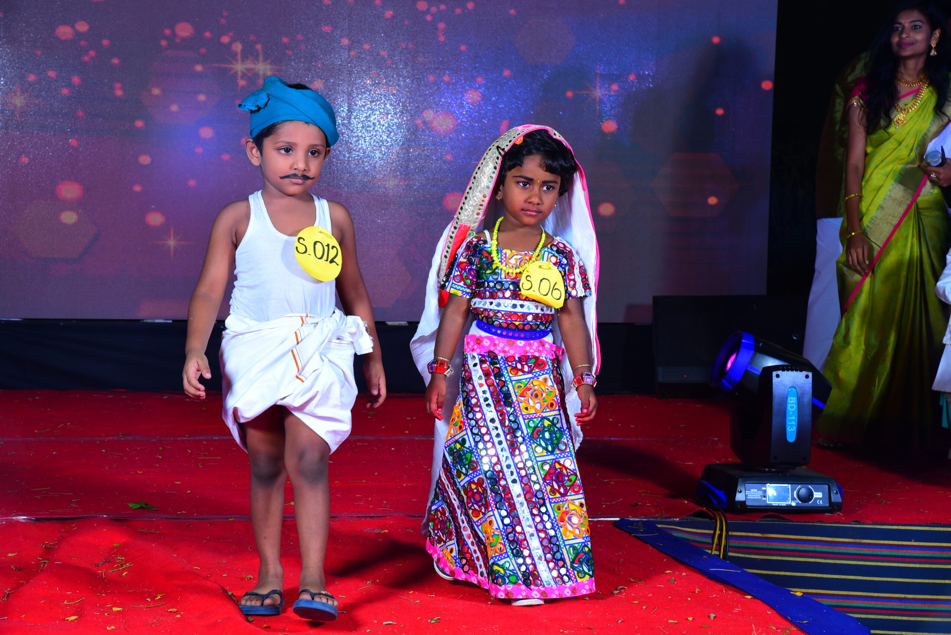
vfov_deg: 18.2
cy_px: 318
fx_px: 1982
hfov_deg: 27.0
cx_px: 476
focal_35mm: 75
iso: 640
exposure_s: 1/125
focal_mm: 75
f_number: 11
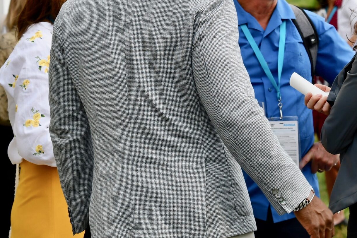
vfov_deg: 5.5
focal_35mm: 252
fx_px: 2499
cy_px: 48
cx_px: 247
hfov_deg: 8.2
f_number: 5.6
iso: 250
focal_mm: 80
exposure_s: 1/500
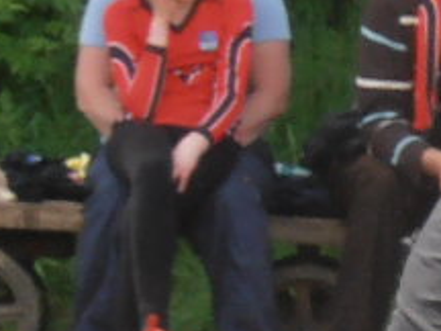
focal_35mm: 1022
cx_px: 1505
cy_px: 96
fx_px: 13020
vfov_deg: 1.5
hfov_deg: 1.9
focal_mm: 24.39
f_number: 5.8
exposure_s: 1/160
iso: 80
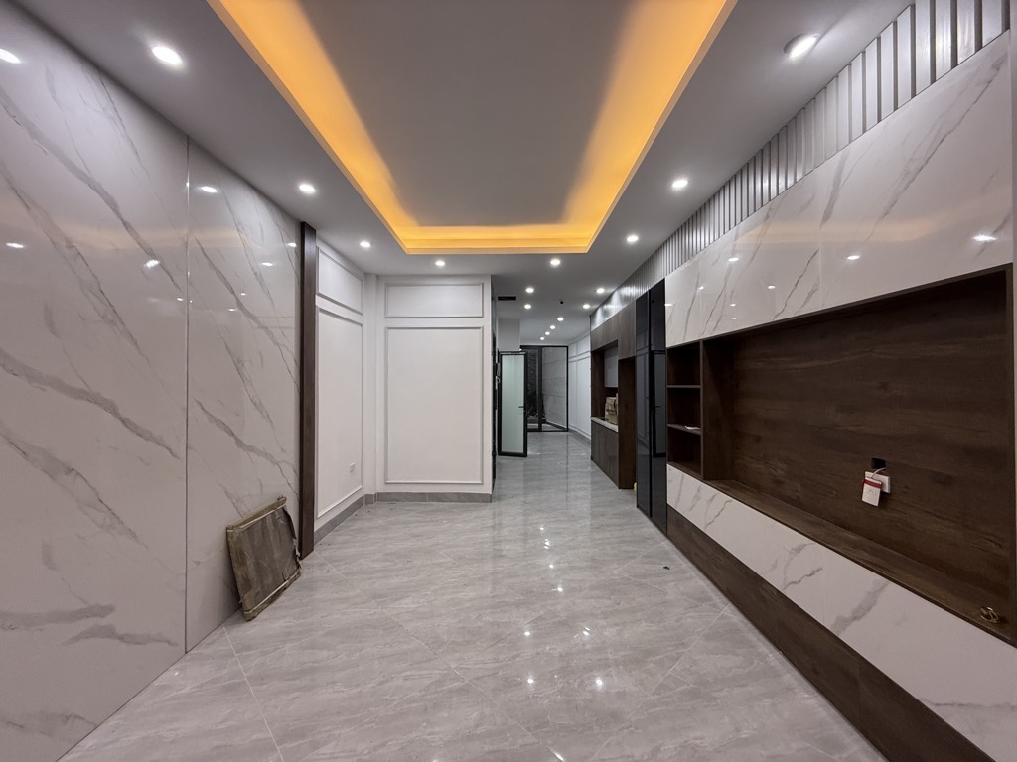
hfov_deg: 102.1
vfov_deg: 85.7
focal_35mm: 14
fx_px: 411
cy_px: 381
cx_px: 508
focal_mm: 2.22
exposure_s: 1/100
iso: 250
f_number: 2.2
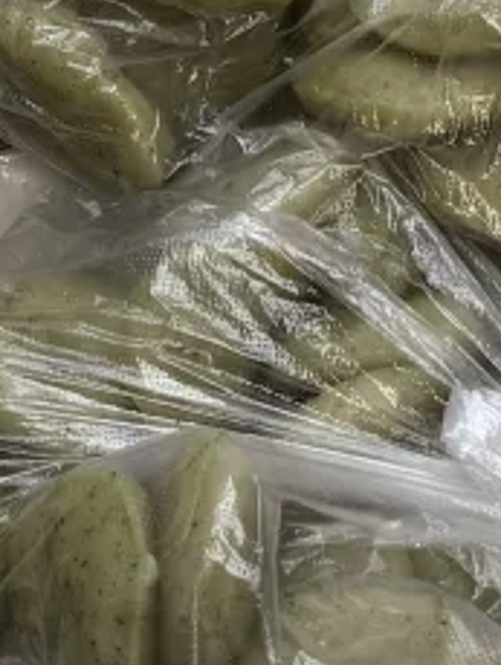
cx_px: 148
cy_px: -26
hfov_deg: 9.9
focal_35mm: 150
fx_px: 2889
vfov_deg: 13.0
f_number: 1.78
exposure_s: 1/898
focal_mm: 6.76
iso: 80
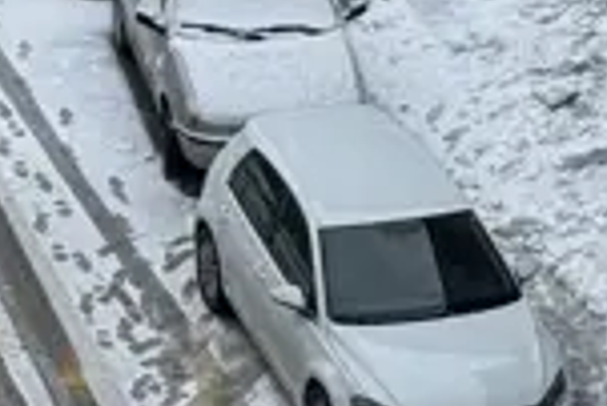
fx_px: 4911
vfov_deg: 4.7
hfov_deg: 7.0
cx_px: 792
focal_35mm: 291
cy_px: -354
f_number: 1.78
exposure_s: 1/488
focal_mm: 6.76
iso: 64
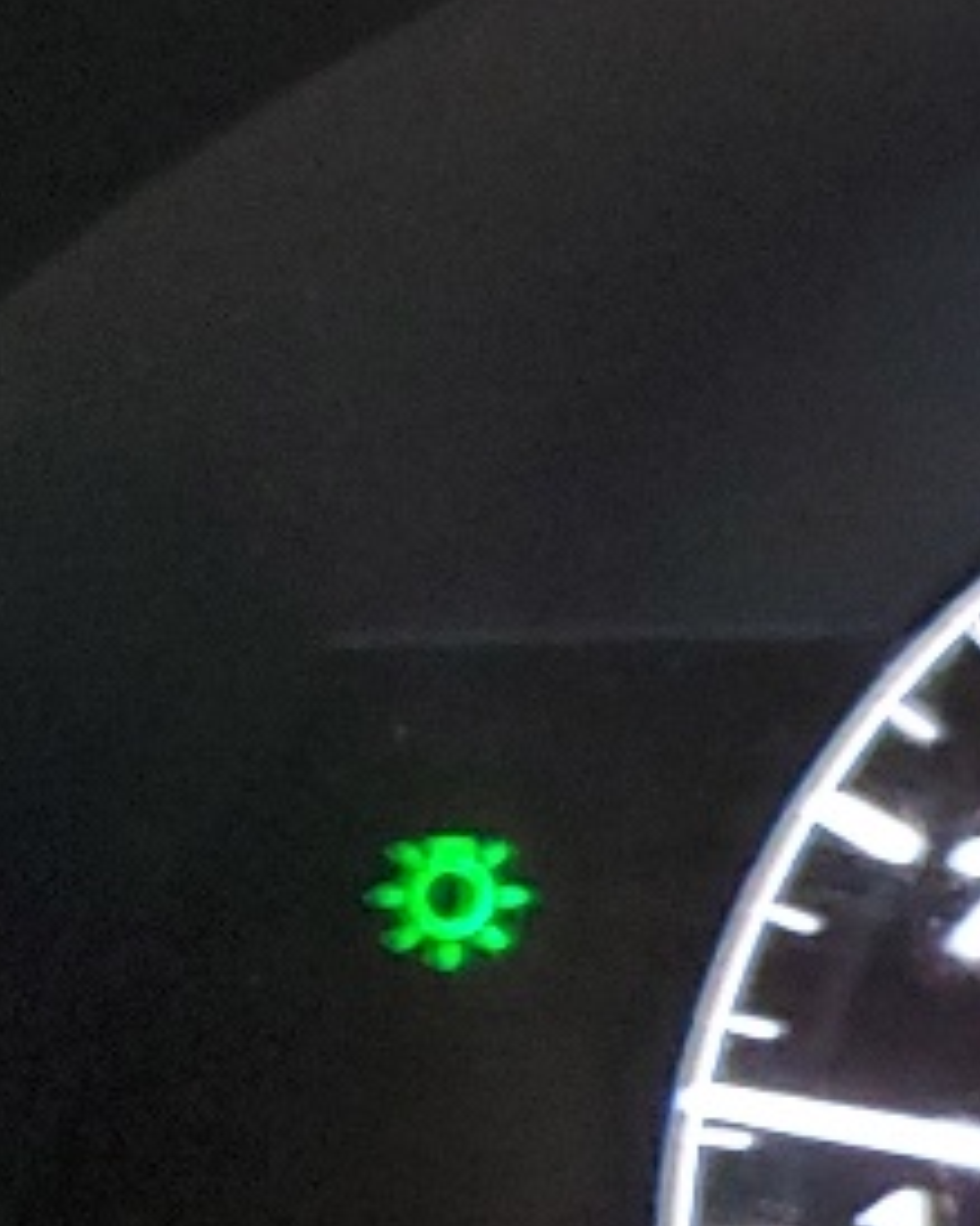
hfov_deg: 9.0
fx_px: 5369
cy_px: 698
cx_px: 2631
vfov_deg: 13.0
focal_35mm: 148
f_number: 1.5
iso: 313
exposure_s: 1/17
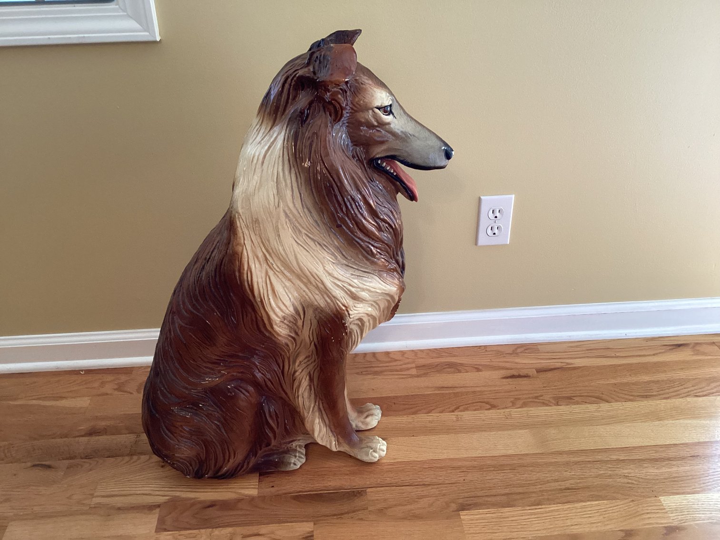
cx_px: 360
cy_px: 270
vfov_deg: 45.4
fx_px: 645
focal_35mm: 31
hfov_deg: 58.3
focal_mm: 3.3
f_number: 2.4
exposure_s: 1/60
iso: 250
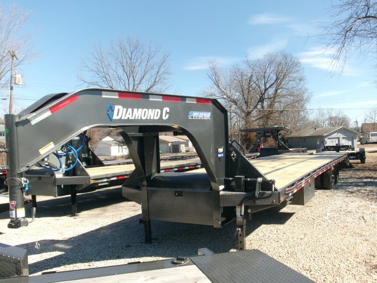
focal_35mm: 36
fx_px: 392
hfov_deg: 51.4
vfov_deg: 39.7
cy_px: 142
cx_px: 188
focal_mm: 6.4
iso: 100
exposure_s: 1/80
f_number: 11.8
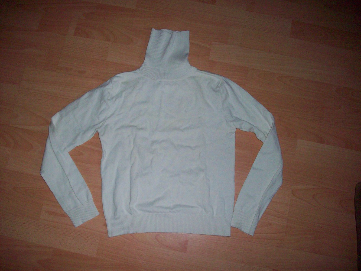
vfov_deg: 38.7
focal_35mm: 37
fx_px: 386
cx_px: 180
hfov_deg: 50.1
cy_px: 136
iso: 160
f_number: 2.8
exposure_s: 1/45
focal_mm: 6.2
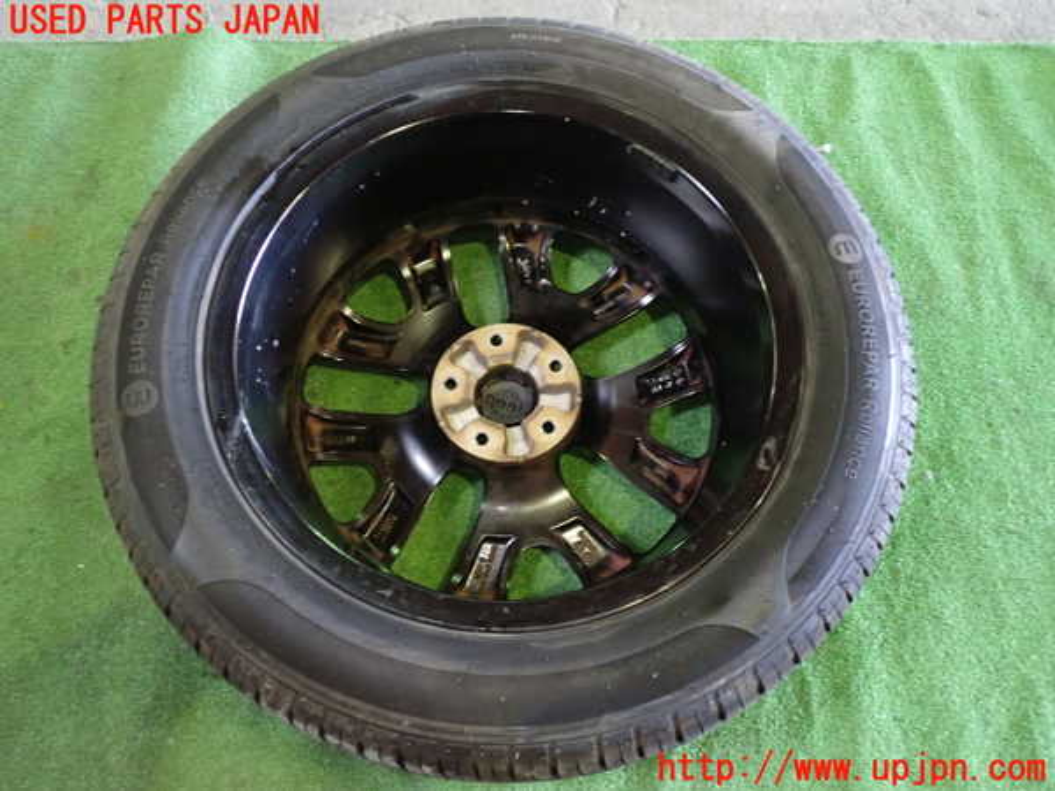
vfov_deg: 46.8
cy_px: 396
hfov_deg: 60.0
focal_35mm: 30
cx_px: 528
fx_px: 914
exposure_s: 1/25
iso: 800
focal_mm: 5.4
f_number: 2.3
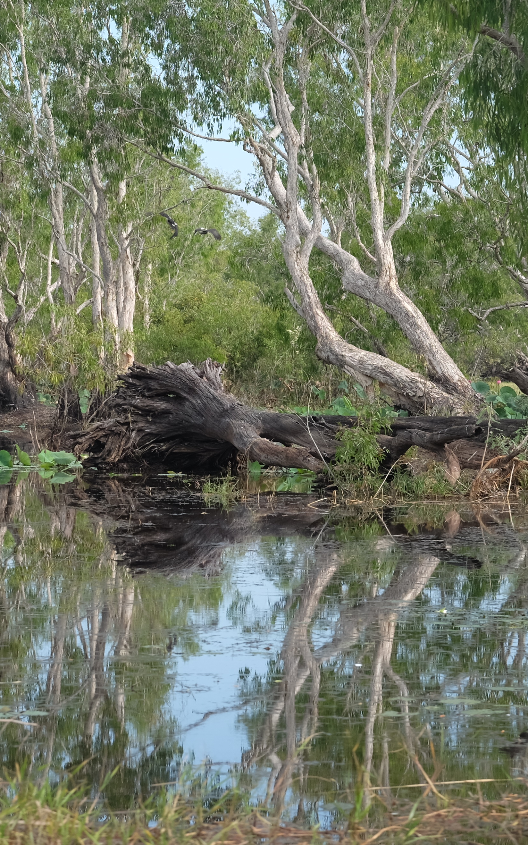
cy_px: 361
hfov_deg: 9.2
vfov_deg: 14.7
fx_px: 3269
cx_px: 255
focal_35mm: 142
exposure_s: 1/300
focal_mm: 50
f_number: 5.6
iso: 200
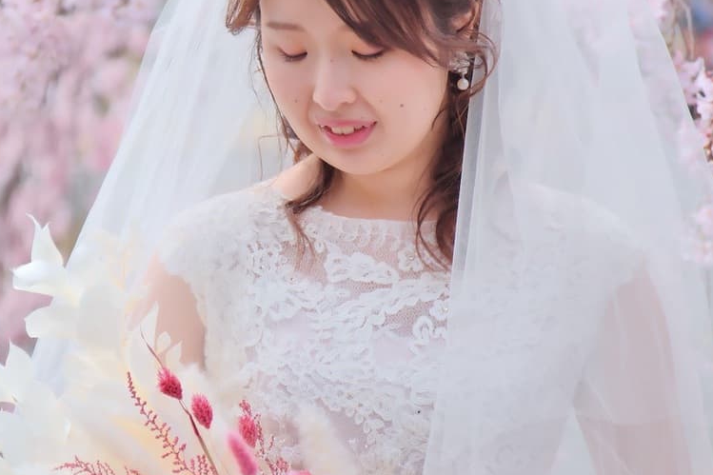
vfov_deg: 6.8
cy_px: 194
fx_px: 4000
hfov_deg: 10.2
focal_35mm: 202
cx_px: 117
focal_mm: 70
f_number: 2.8
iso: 800
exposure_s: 1/2000
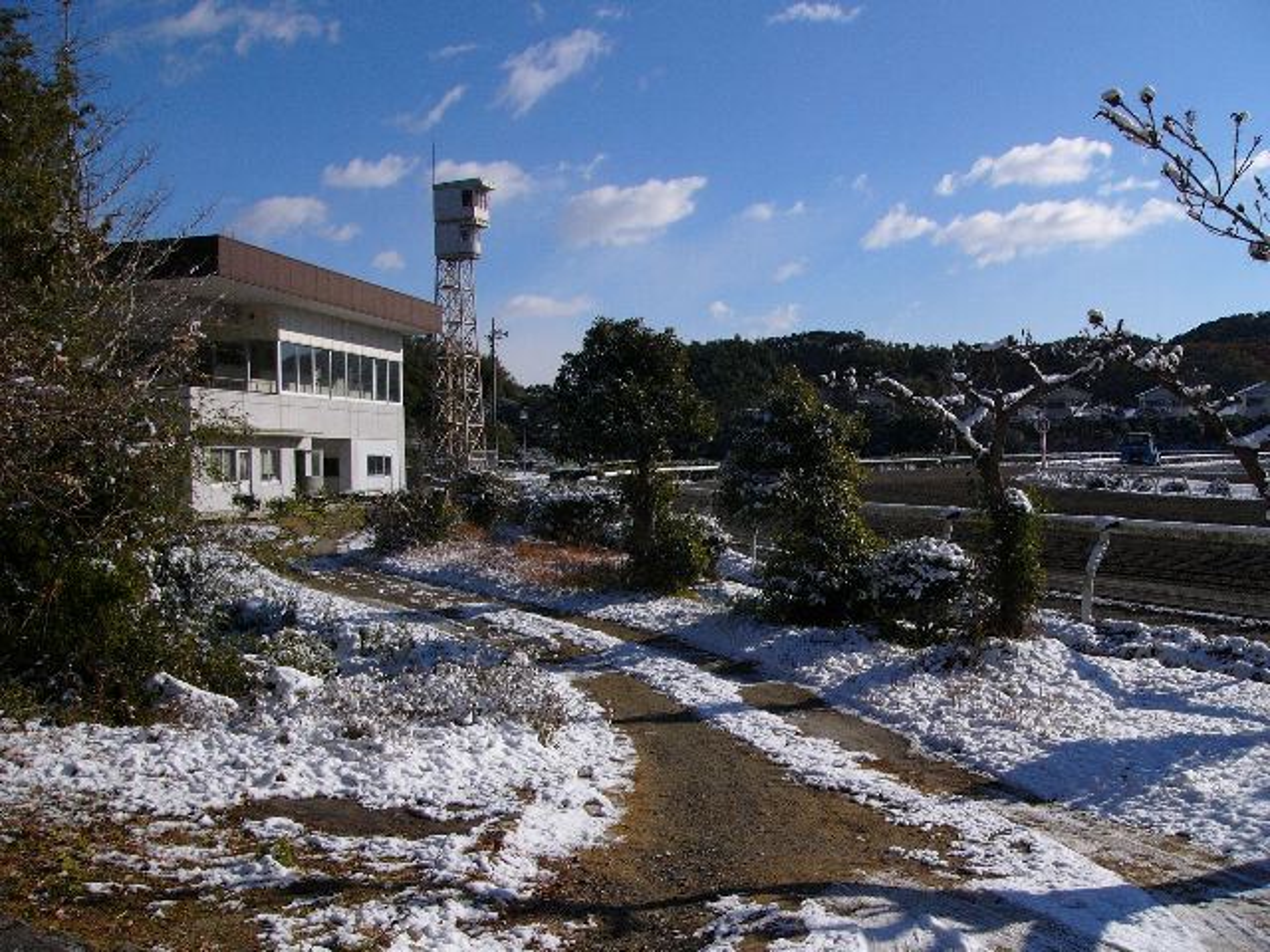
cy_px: 476
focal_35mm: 36
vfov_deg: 39.7
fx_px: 1321
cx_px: 635
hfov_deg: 51.4
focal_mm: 6
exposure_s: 1/2000
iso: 100
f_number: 8
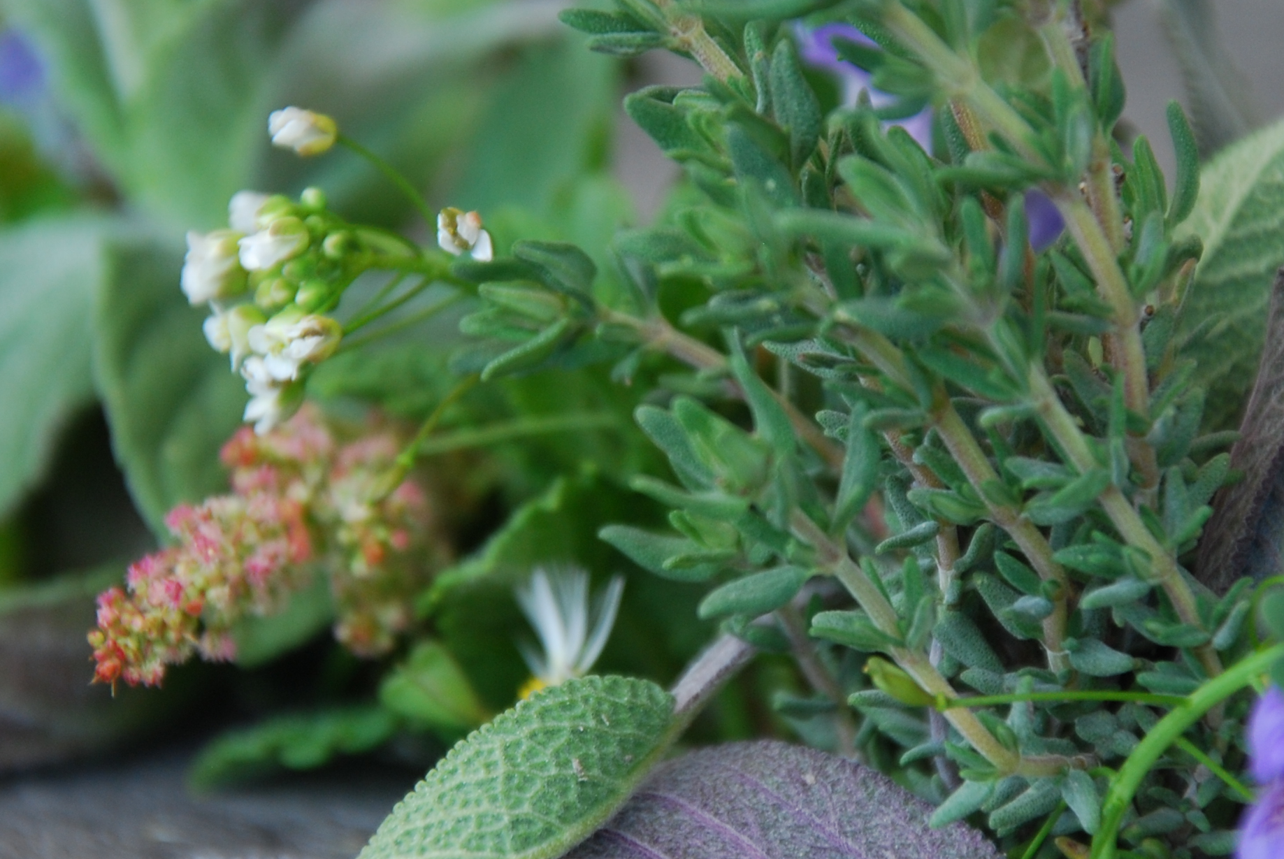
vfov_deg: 4.1
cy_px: 421
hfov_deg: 6.2
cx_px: 719
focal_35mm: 332
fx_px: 11855
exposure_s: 1/125
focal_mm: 105
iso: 220
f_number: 5.6
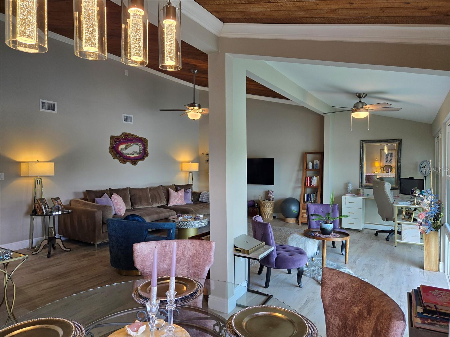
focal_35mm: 23
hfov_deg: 73.9
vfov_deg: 58.9
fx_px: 299
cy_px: 168
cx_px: 225
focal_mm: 5.4
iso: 100
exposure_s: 1/120
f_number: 1.8
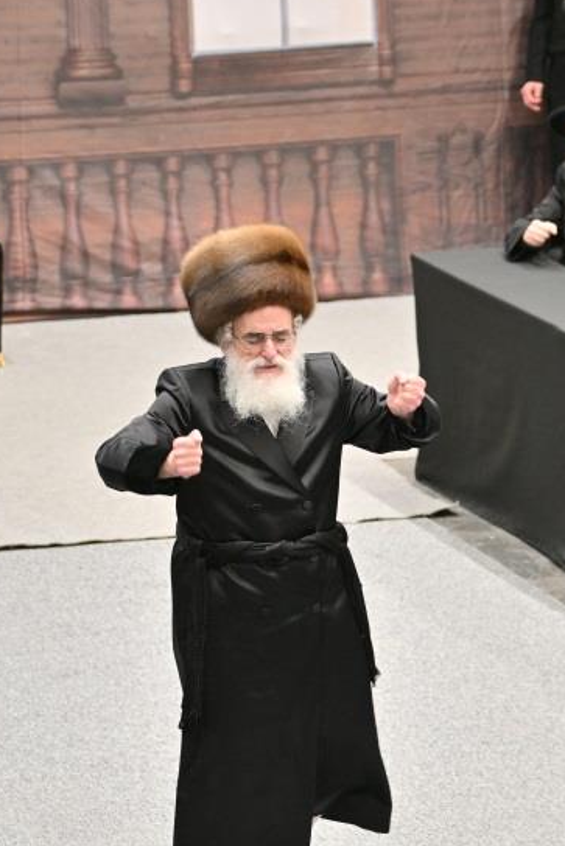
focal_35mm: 254
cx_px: 528
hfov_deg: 5.4
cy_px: 484
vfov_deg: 8.1
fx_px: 5975
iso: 250
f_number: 2.8
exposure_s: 1/160
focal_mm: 90
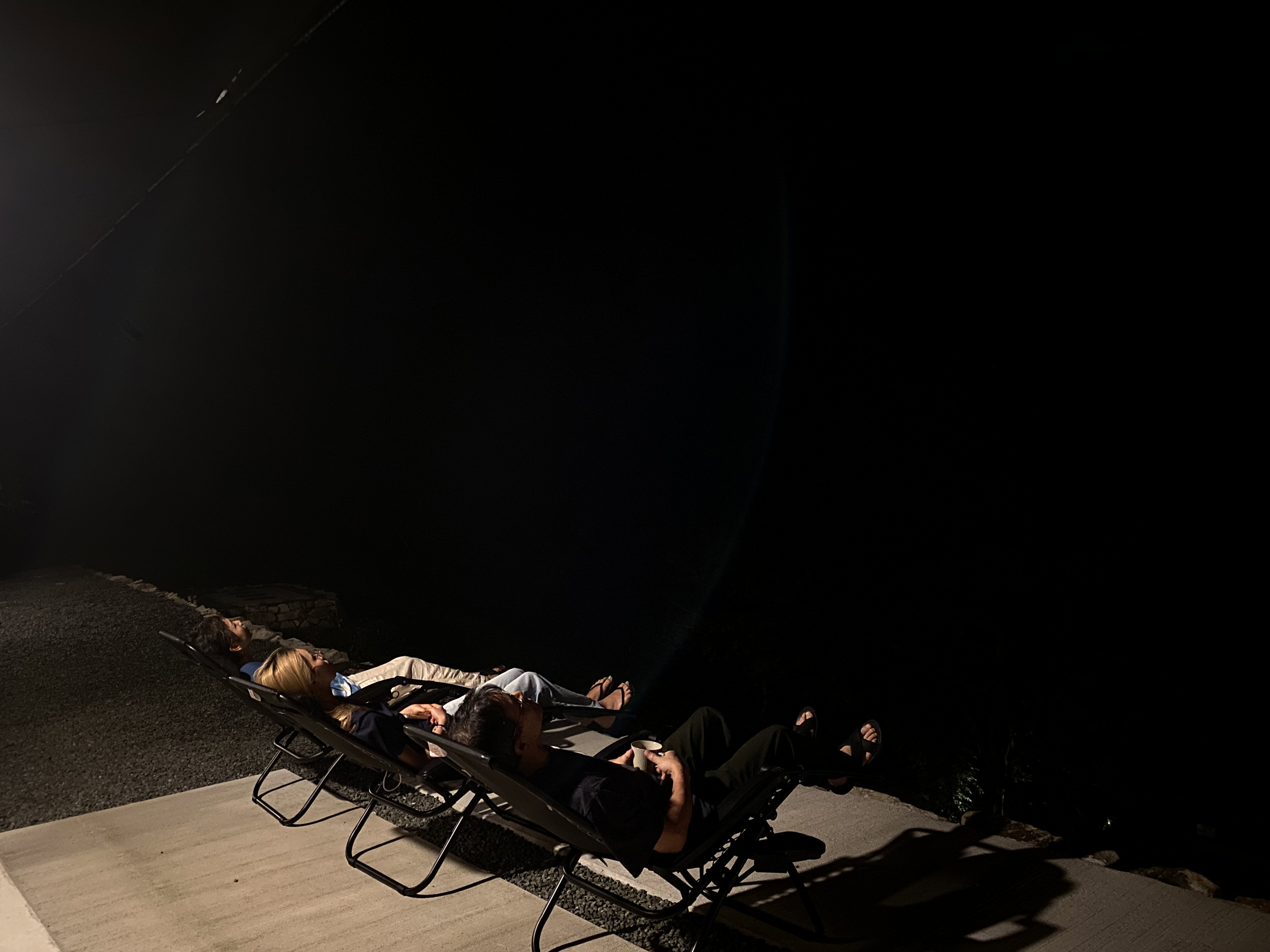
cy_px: 476
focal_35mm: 26
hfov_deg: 67.3
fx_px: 954
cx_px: 635
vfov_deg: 53.1
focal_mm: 4.25
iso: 800
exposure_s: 1/5
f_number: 1.8
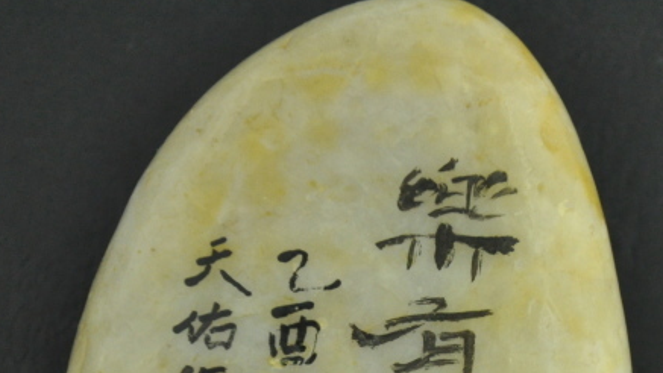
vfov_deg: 3.1
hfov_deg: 5.6
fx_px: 6791
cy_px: 456
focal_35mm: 386
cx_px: 466
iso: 1100
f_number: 6.3
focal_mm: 105
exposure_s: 1/4
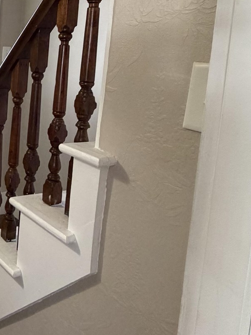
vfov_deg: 45.3
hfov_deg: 28.0
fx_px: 387
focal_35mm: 40
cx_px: -96
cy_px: 88
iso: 250
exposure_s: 1/60
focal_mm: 2.22
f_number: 2.2
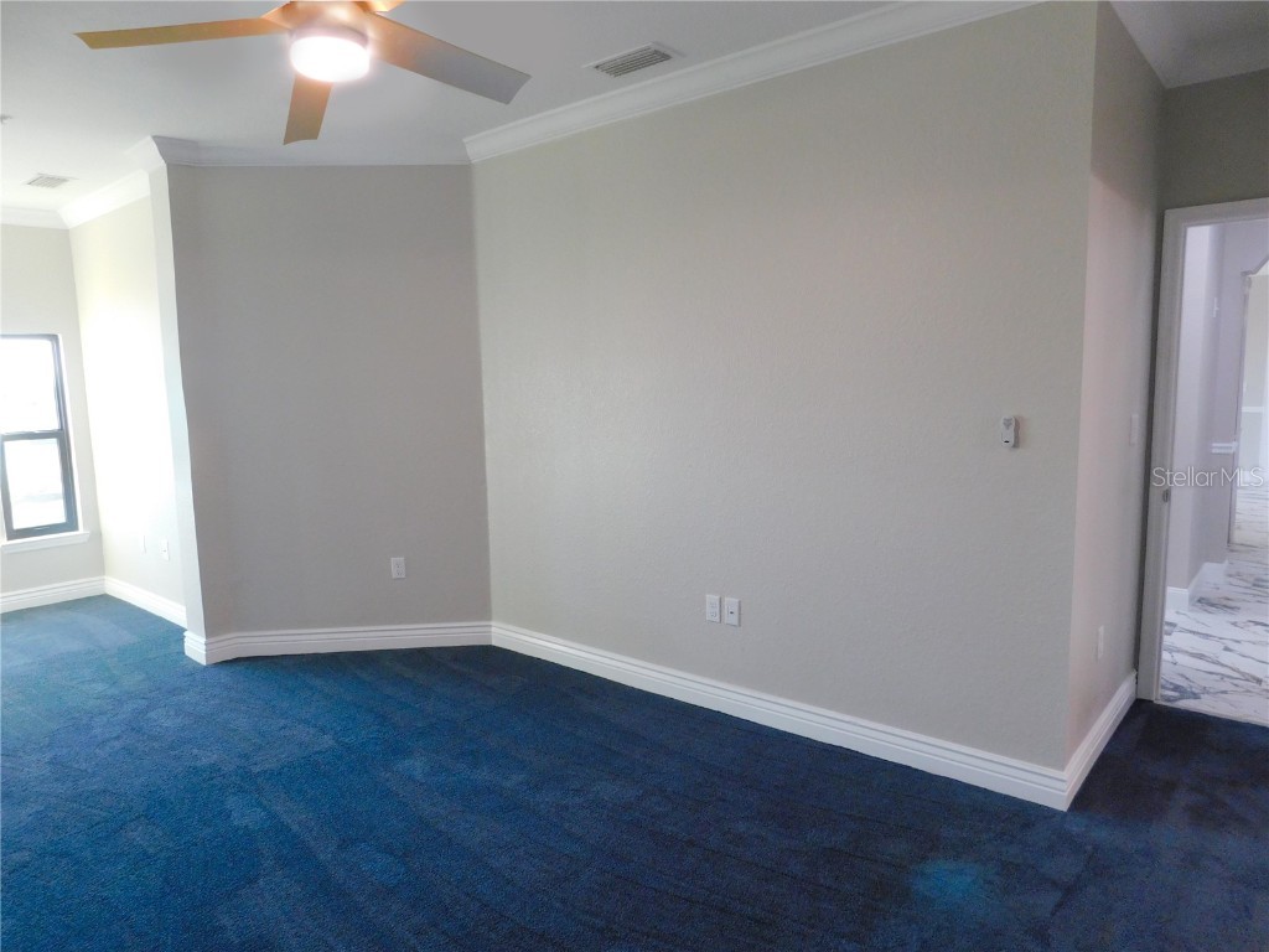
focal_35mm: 23
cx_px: 634
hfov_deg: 73.9
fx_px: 843
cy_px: 476
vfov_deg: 58.9
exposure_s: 1/30
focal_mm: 4
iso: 200
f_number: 3
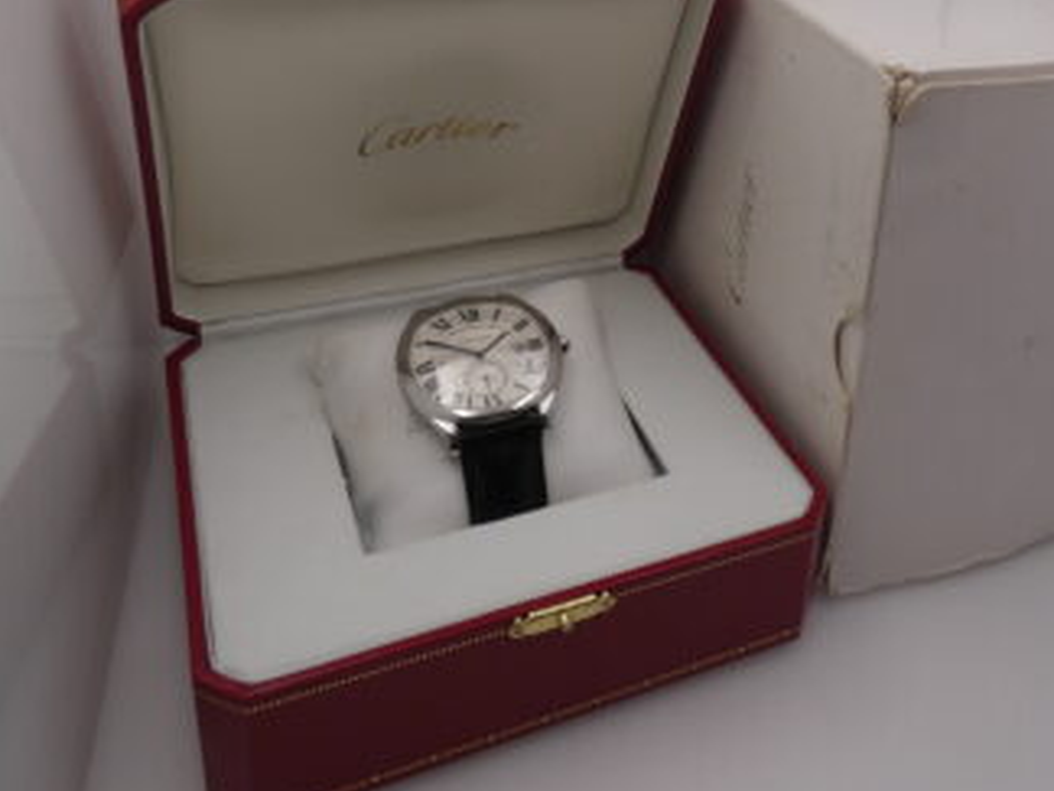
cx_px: 709
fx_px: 1127
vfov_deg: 36.6
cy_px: 104
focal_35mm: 37
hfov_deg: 49.2
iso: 80
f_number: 2.8
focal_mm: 3.6
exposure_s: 1/320
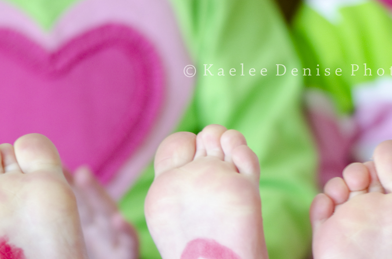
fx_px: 3706
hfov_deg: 6.1
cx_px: 290
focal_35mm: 341
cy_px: 256
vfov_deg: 4.0
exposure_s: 1/40
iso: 320
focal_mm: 105
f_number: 3
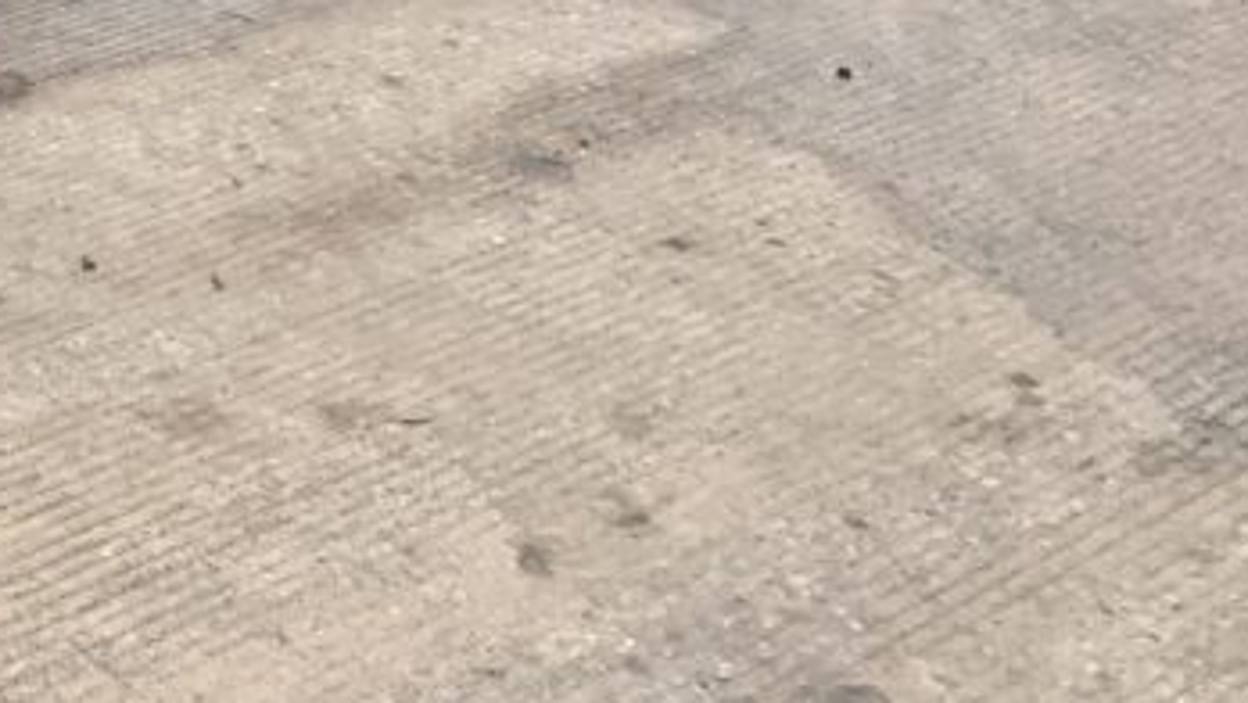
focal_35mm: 93
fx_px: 3078
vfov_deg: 12.1
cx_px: -452
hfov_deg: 20.6
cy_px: -520
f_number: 1.8
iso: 16
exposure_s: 1/504
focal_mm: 3
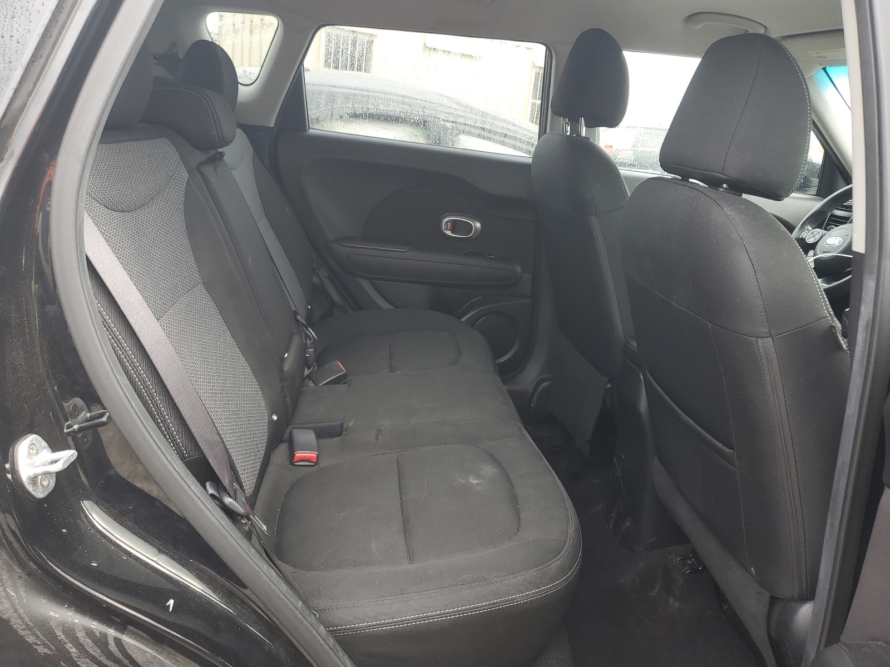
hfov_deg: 67.3
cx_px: 445
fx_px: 668
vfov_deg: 53.1
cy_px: 334
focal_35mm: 26
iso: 50
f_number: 1.5
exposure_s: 1/156
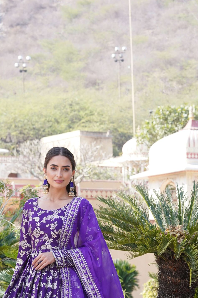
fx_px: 1262
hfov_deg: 9.0
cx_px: 54
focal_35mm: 153
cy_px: 256
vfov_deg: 13.3
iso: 1000
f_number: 7.1
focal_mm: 85
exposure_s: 1/400
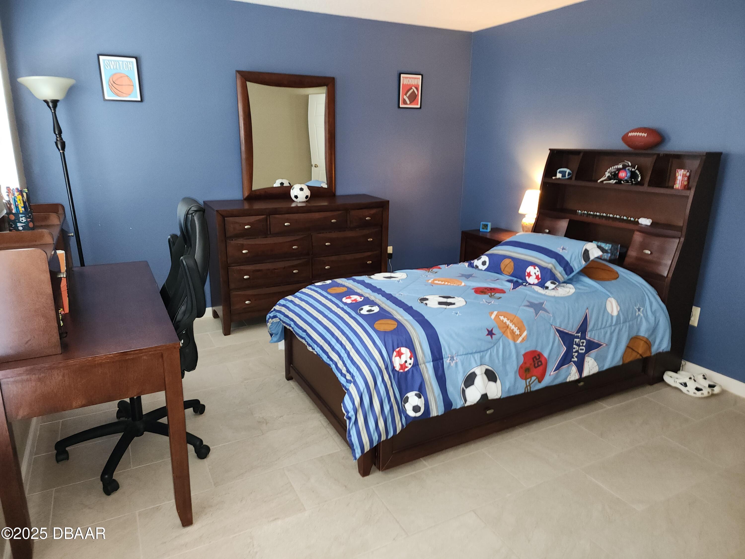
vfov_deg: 58.9
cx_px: 372
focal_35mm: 23
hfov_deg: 73.9
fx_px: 495
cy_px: 280
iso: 250
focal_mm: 6.4
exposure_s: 1/10
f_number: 1.8
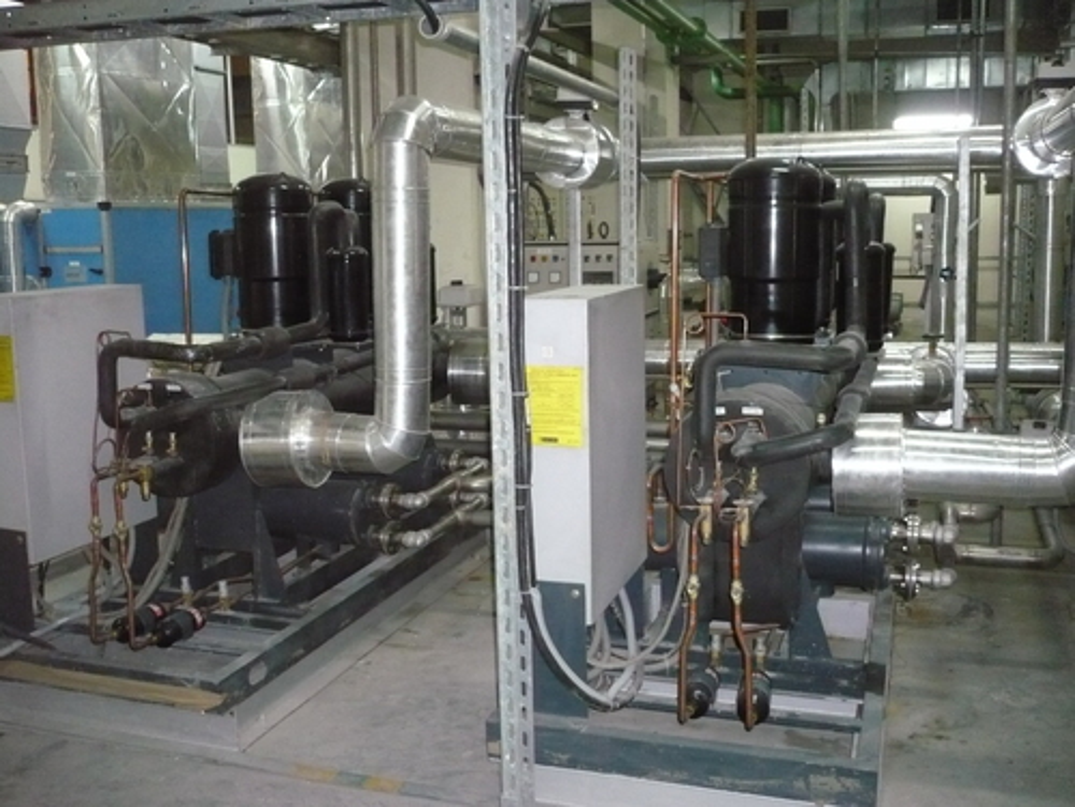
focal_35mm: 35
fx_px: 1087
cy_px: 404
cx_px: 538
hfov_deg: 52.6
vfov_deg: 40.7
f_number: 2.8
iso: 500
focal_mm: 5.8
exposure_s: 1/30
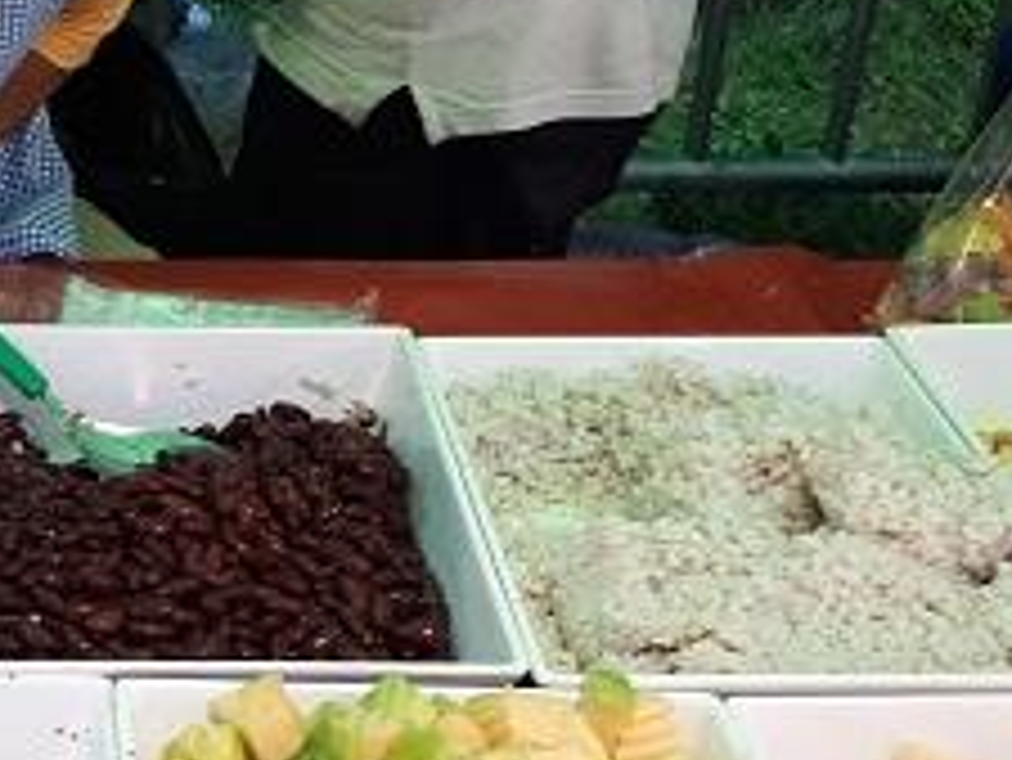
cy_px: 524
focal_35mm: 83
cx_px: 36
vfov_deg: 17.7
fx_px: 2428
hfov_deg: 22.8
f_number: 1.9
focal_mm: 3.6
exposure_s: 1/33
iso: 125
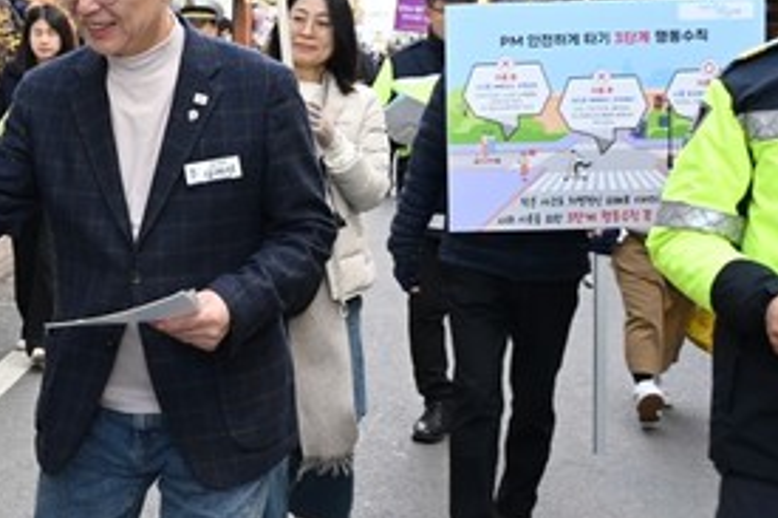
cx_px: -132
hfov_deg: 26.7
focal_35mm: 68
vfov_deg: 20.0
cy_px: 219
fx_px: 1469
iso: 800
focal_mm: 24
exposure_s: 1/200
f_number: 5.6
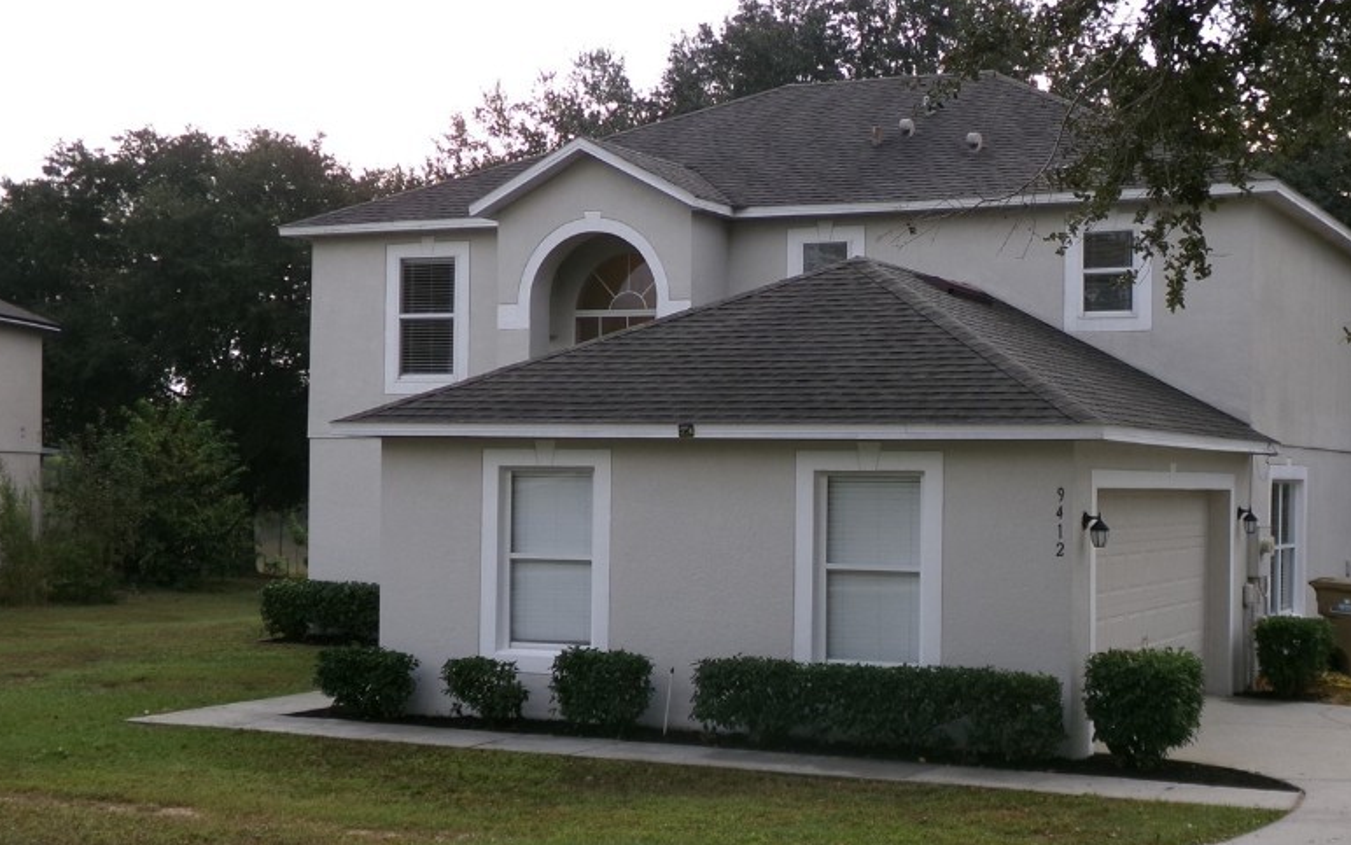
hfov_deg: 38.5
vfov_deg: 24.9
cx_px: 884
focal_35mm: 52
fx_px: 1915
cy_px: 443
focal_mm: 6.6
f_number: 4
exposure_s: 1/170
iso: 100
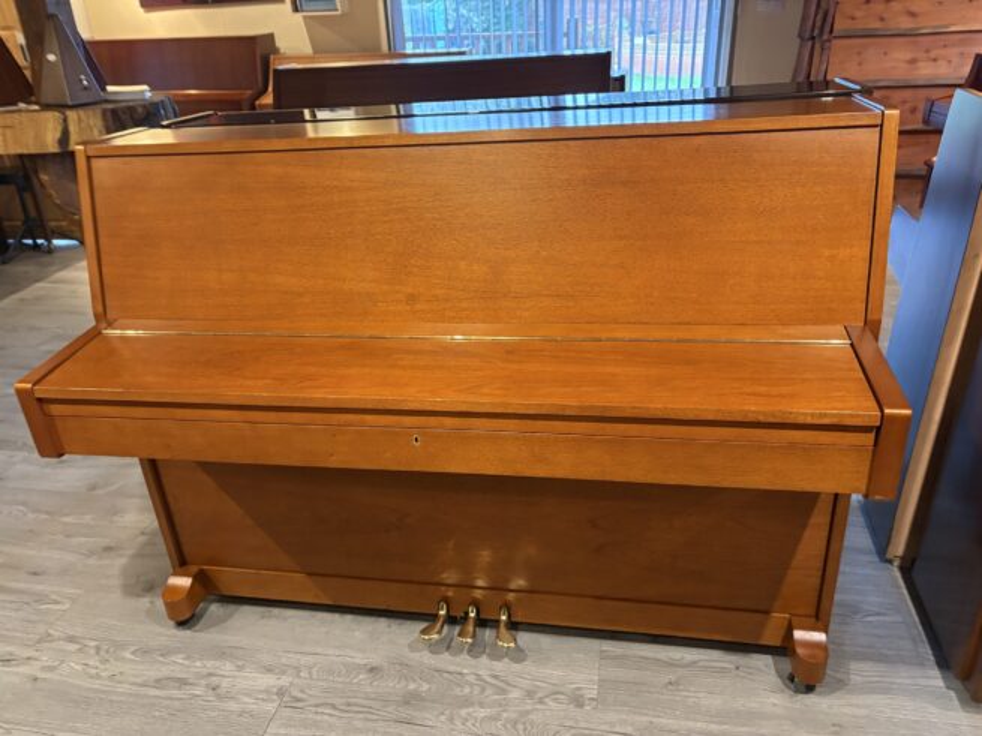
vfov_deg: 53.0
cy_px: 368
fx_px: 737
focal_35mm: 26
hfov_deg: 67.3
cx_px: 491
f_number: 1.6
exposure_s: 1/33
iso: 400
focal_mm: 5.96
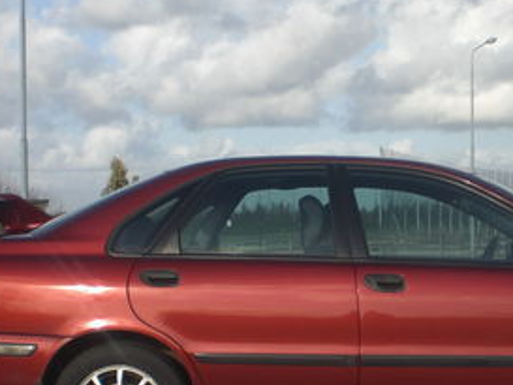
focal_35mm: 89
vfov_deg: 16.5
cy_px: 319
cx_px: 365
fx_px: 1320
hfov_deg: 21.9
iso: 50
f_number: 4.4
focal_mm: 6.3
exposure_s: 1/320
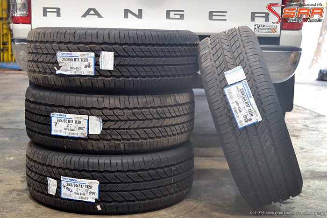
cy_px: 109
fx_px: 491
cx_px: 164
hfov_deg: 36.9
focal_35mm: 54
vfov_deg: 25.1
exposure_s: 1/25
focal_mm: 36
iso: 800
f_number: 5
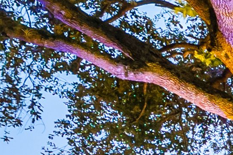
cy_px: 388
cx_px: 784
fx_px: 764
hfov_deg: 9.9
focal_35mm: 118
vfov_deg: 10.0
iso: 1000
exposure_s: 5
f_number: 8
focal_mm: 15
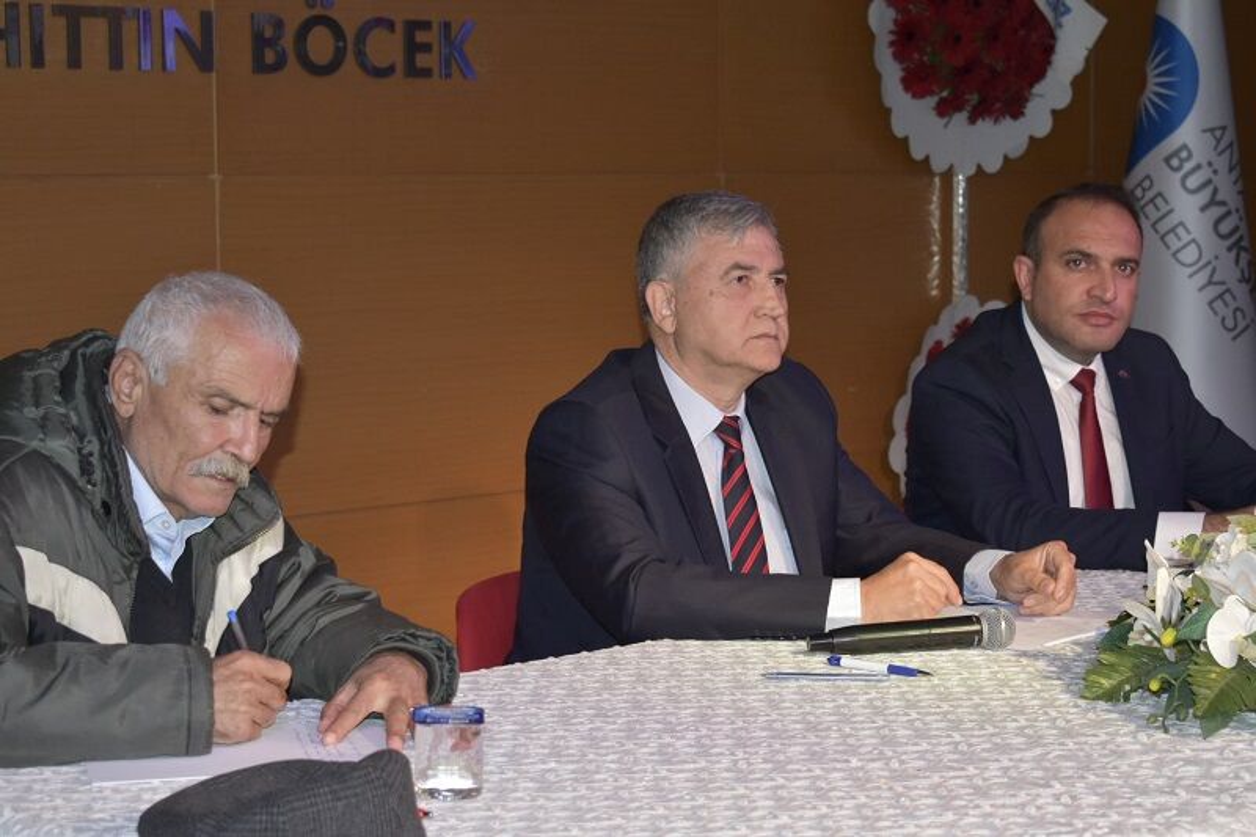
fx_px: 2511
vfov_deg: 18.9
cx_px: 628
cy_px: 418
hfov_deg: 28.1
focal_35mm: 72
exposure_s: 1/200
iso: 720
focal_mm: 48
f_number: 5.3
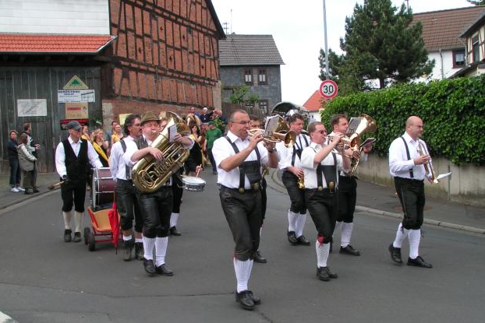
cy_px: 174
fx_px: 620
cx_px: 246
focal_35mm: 46
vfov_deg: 29.2
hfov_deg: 42.7
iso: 50
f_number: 5.6
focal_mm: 6.6
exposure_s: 1/160
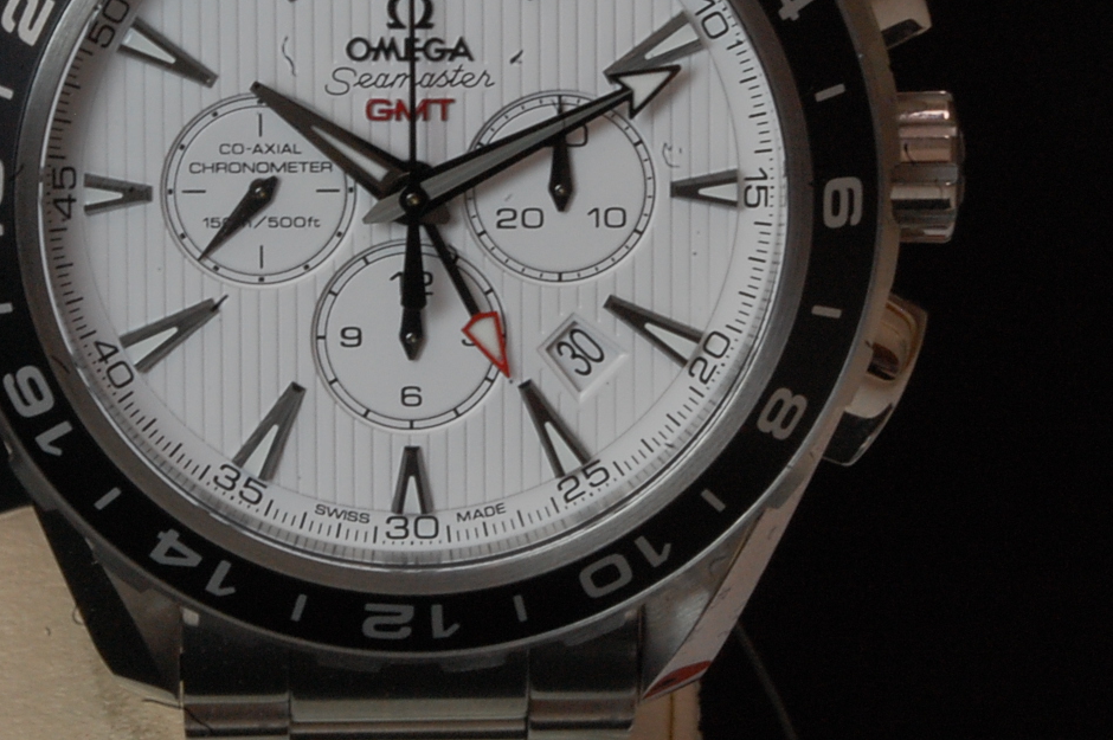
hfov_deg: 9.5
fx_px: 6672
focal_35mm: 216
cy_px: 178
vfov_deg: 6.3
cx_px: 377
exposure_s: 1/8
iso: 800
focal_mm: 90
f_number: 45
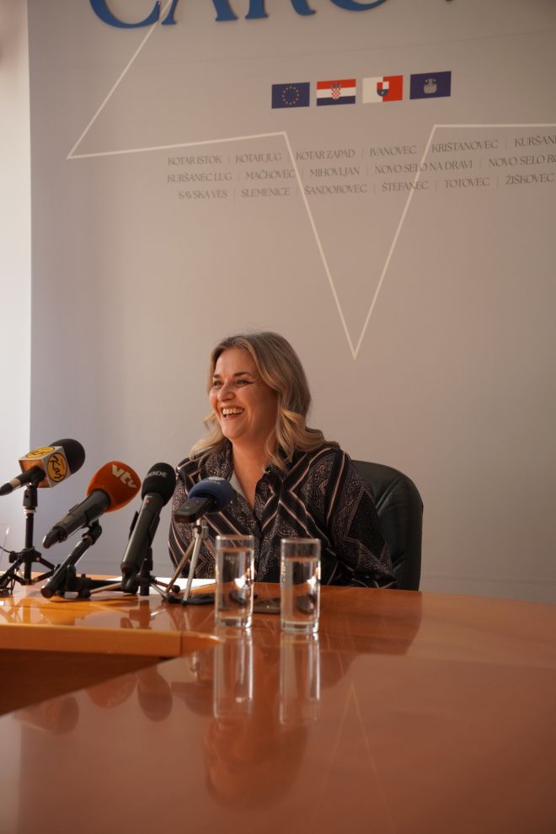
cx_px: 278
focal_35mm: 75
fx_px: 1737
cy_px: 417
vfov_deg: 27.0
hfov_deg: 18.2
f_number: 3.5
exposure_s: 1/160
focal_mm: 50
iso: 500
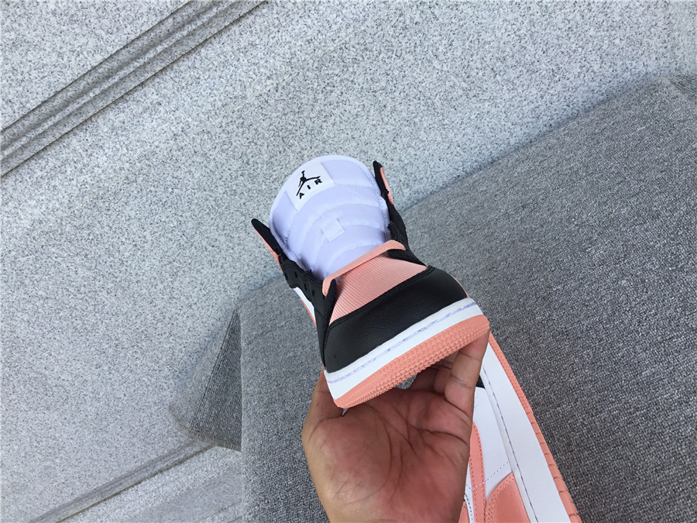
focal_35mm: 31
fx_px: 624
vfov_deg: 45.4
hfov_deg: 58.4
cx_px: 348
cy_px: 262
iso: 25
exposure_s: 1/326
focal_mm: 3.3
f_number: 2.4
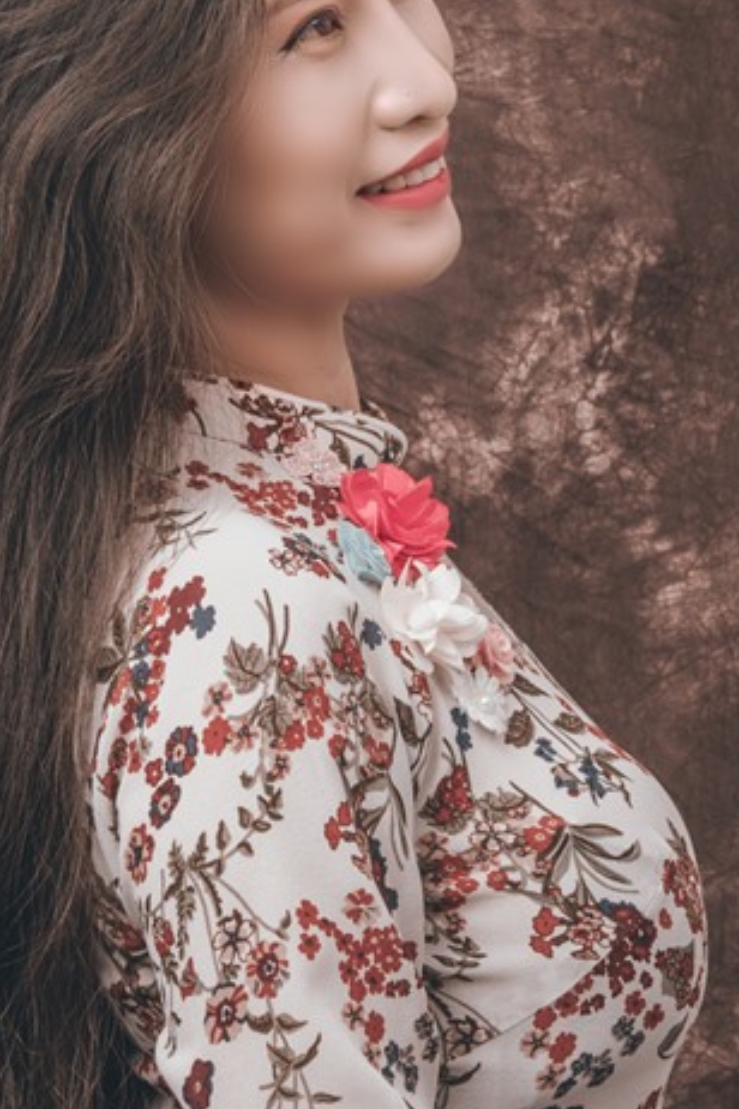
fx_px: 4680
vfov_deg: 13.5
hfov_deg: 9.0
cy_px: 503
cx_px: 346
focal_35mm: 152
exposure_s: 1/125
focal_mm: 55
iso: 200
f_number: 14
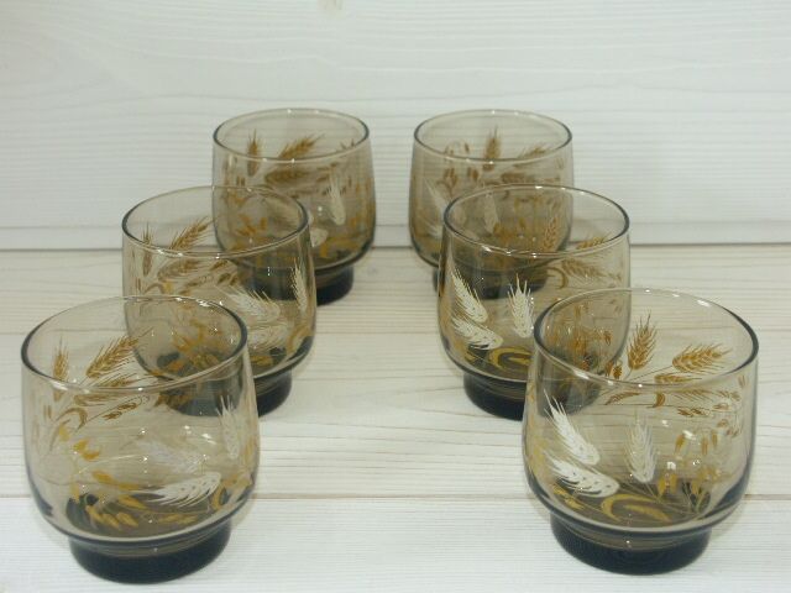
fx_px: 1257
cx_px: 396
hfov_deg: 34.9
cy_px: 296
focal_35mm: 55
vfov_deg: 26.6
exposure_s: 1/80
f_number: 3.5
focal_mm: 14.36
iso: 100
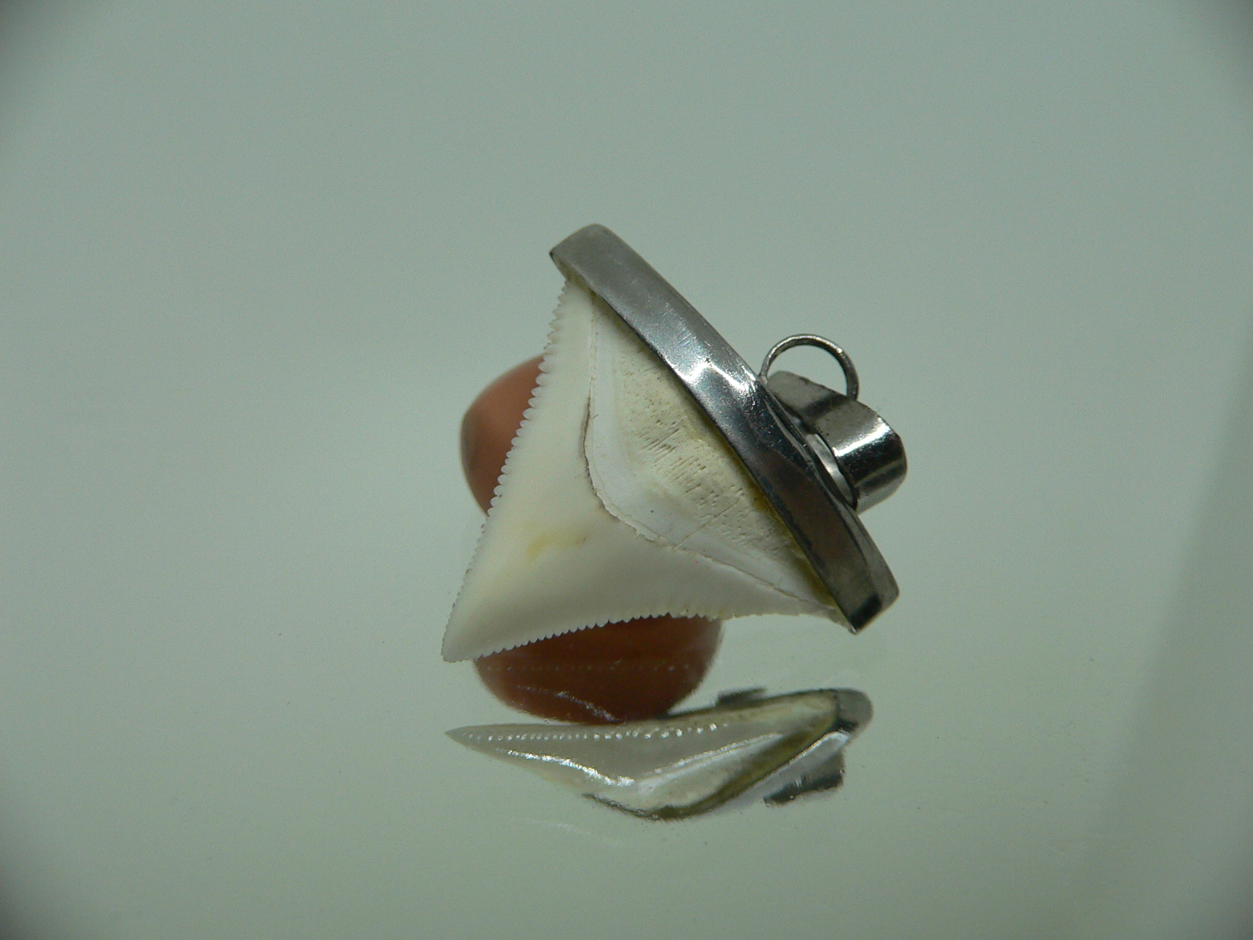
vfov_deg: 40.7
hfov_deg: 52.6
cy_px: 470
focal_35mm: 35
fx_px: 1267
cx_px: 626
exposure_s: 1/60
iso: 80
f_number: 2.8
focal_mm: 4.6
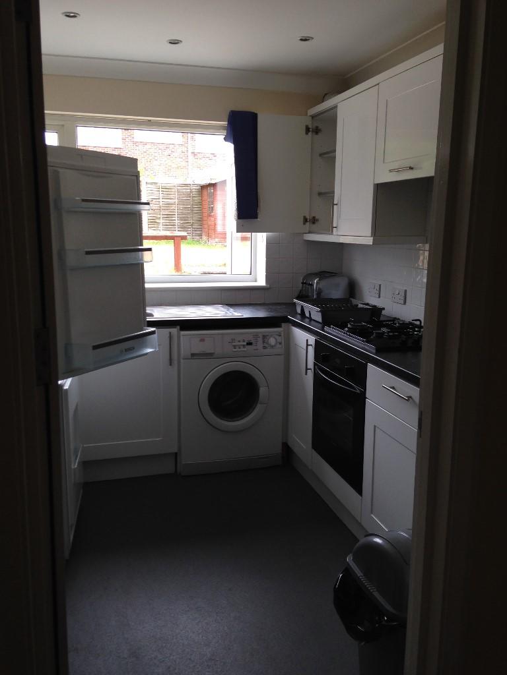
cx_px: 254
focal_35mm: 33
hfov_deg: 42.9
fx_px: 644
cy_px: 338
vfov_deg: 55.4
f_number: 2.4
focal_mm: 4.12
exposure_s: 1/120
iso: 50
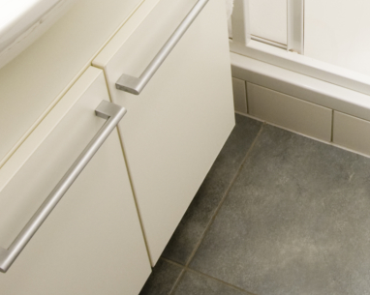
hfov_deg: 30.0
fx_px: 646
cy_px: -119
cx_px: 359
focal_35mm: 59
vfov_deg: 22.3
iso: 800
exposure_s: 1/8
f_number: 11
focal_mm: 16
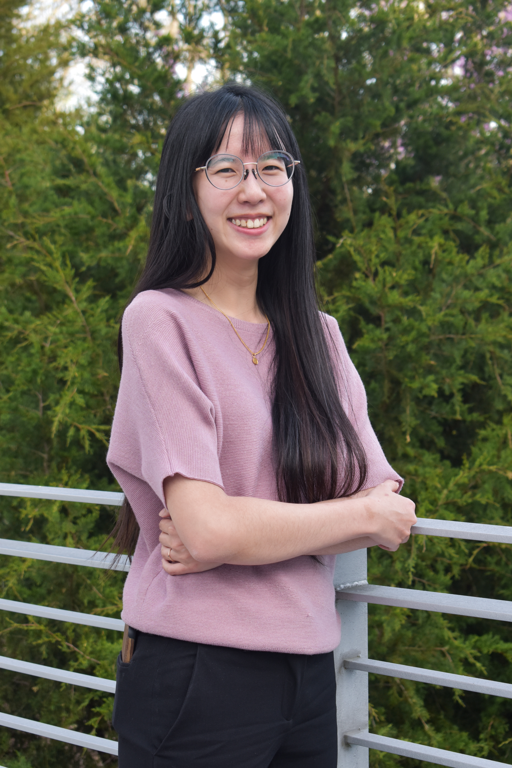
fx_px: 1760
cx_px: 256
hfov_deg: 16.6
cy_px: 384
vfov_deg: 24.6
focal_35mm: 82
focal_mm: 55
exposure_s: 1/200
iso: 400
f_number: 7.1
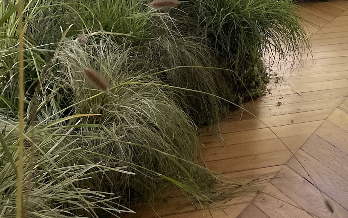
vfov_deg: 16.1
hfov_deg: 25.4
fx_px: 740
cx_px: 331
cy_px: -34
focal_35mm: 78
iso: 125
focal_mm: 4.2
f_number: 1.6
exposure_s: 1/114
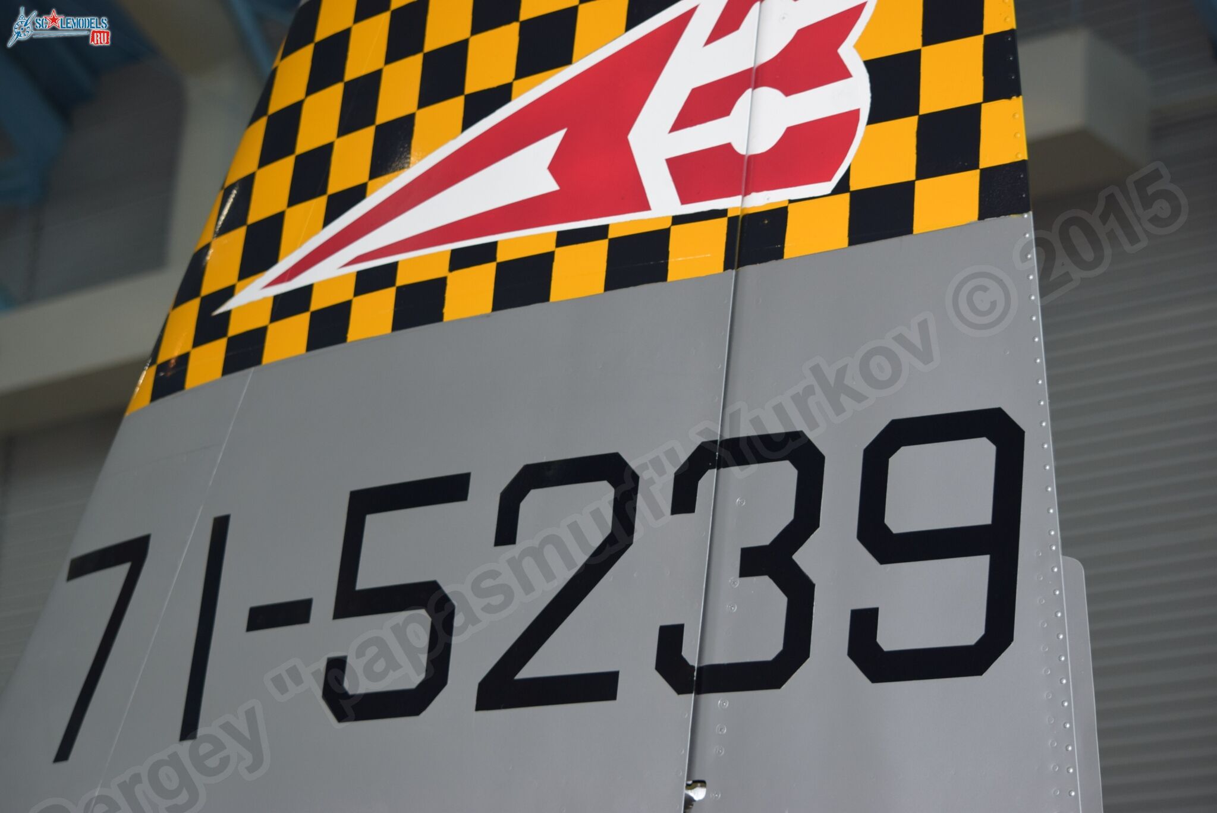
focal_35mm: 82
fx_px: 2791
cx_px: 608
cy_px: 406
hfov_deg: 24.6
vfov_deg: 16.6
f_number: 4.5
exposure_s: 1/50
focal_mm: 55
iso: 400
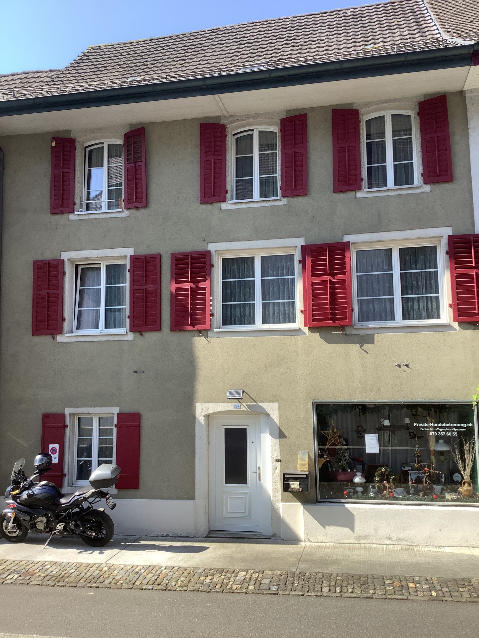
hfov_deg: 45.4
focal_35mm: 31
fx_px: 572
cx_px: 240
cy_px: 319
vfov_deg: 58.4
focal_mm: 3.3
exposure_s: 1/422
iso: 25
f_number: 2.4
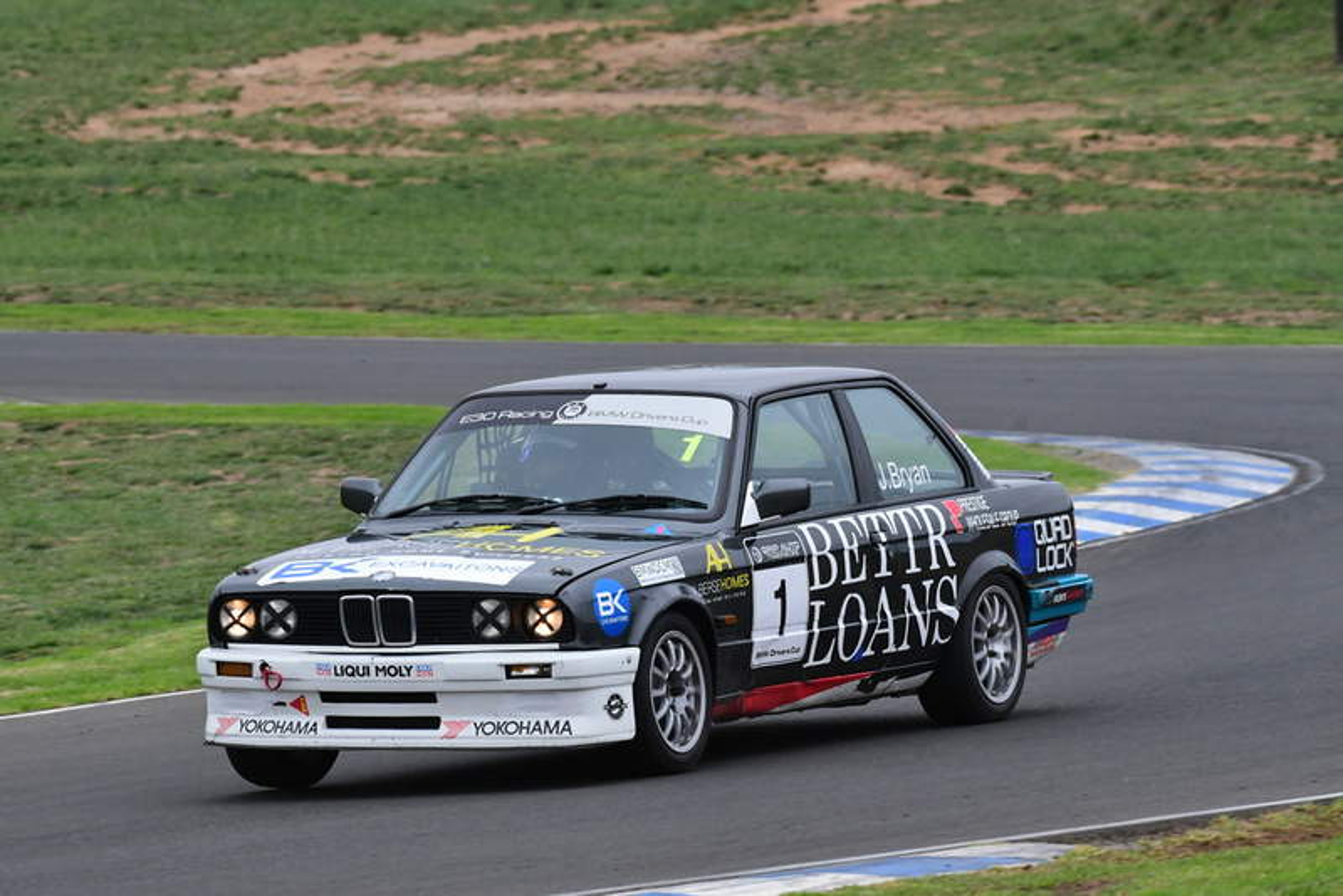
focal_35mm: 405
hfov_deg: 5.1
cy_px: 448
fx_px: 15113
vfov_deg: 3.4
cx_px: 672
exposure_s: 1/640
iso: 2000
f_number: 10
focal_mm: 270
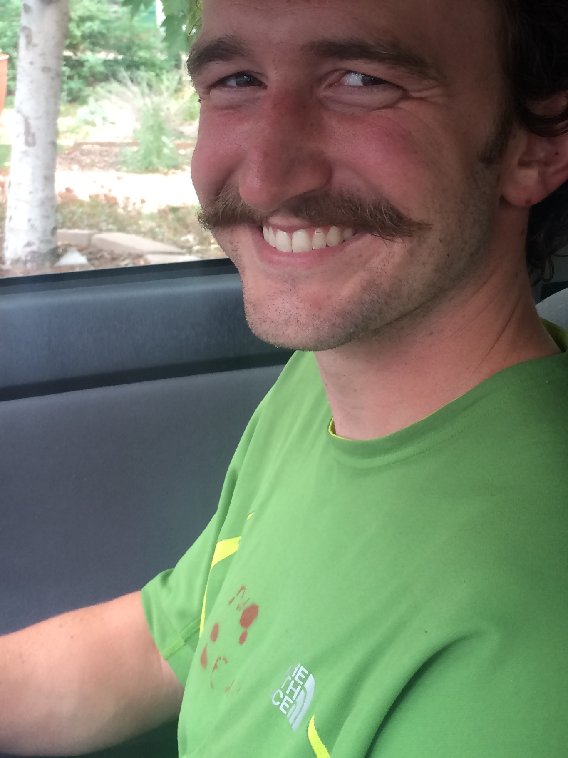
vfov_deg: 36.3
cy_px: 236
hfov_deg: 28.0
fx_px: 1138
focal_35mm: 52
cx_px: 324
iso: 50
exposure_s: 1/30
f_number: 2.2
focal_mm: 4.15
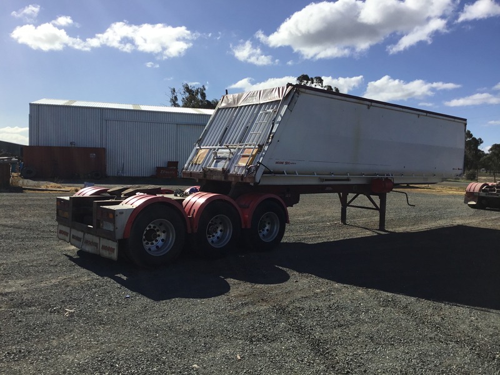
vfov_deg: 45.4
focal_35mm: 31
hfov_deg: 58.4
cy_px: 188
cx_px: 250
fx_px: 448
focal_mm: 3.3
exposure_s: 1/2551
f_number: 2.4
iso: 25
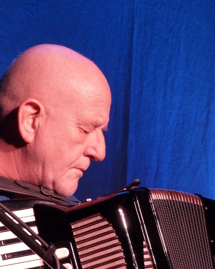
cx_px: 71
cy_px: 141
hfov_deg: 7.6
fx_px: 1608
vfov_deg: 9.6
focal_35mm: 202
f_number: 2.8
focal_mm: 26.1
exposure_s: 1/25
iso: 400
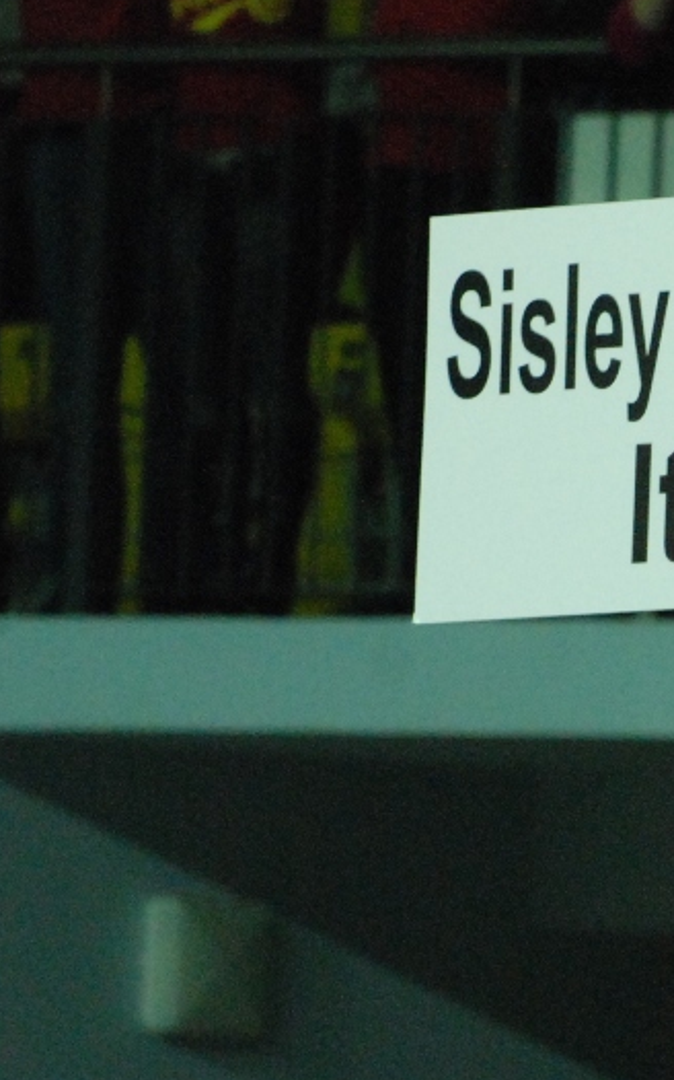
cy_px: 672
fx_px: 18580
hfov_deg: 2.1
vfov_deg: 3.3
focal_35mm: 632
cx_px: 1337
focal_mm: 140
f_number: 9
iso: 1600
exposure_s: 1/125
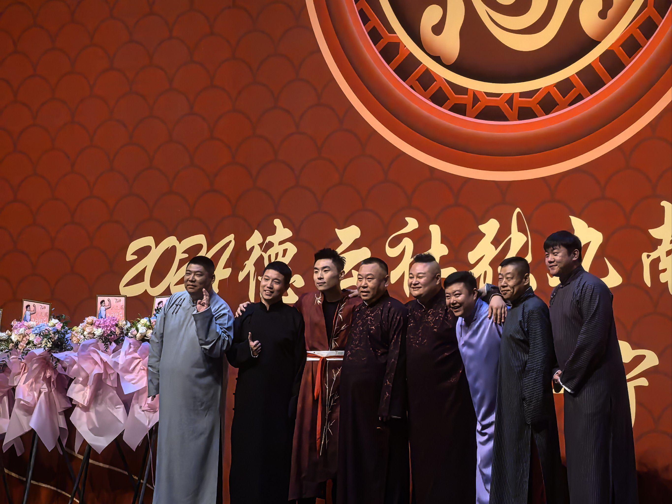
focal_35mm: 145
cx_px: 336
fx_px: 2815
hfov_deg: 13.6
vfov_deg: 10.2
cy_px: 252
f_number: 3
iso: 400
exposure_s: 1/167
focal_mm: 14.6
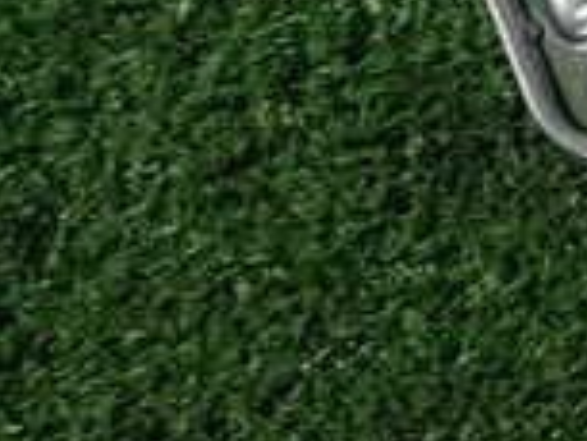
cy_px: -330
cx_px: 898
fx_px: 1663
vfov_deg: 13.7
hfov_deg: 17.8
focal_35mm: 98
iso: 400
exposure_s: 1/30
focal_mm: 4.5
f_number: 2
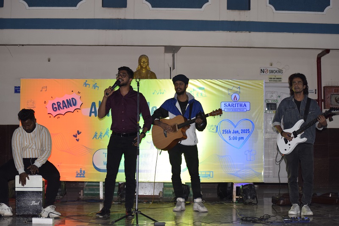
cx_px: 170
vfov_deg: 16.5
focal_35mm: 82
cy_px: 113
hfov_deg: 24.6
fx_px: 777
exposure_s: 1/100
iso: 800
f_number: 5
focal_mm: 55
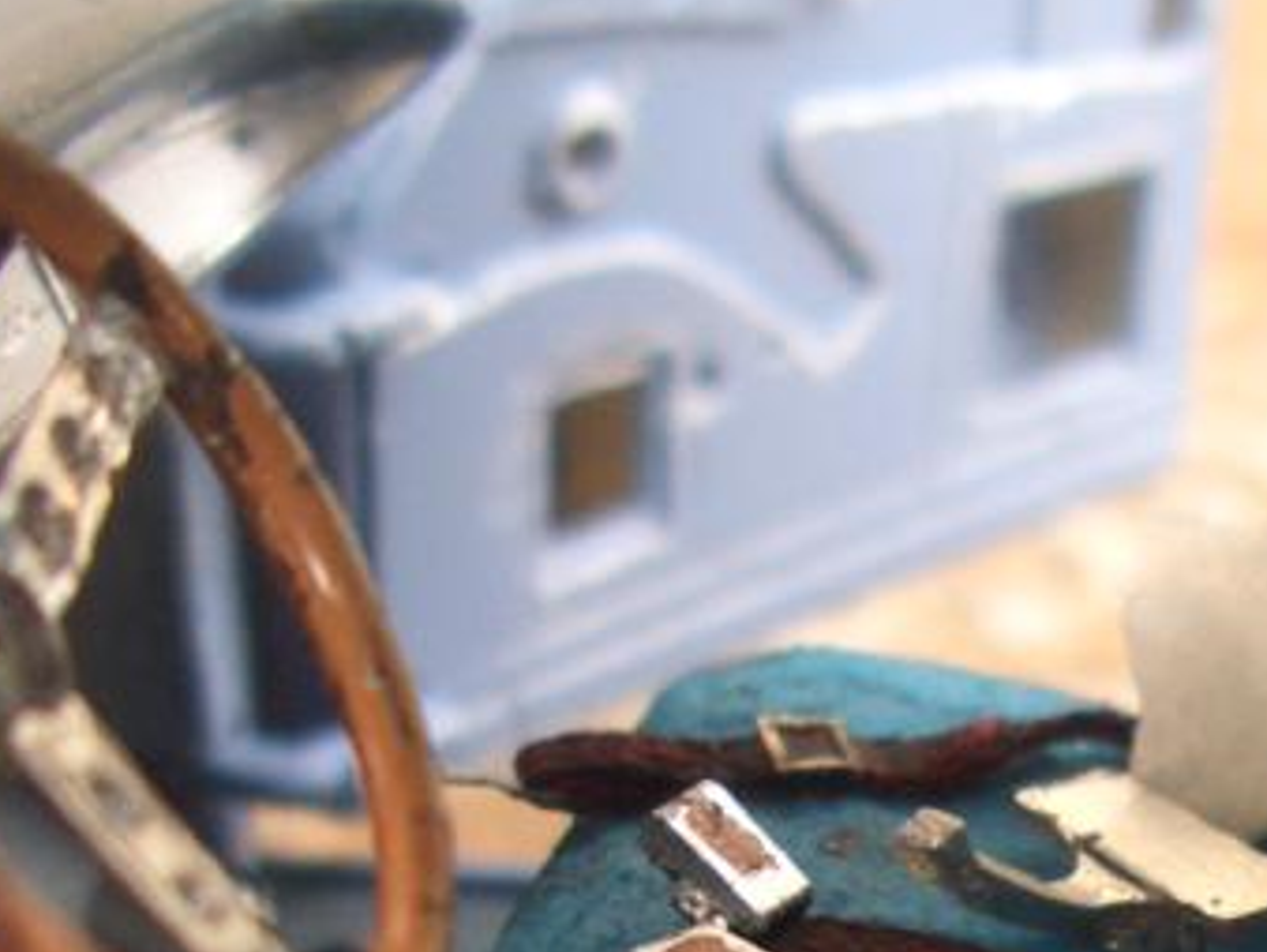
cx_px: 847
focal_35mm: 106
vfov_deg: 13.6
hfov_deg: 18.5
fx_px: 3883
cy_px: 1109
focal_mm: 5.8
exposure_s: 1/30
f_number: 2.6
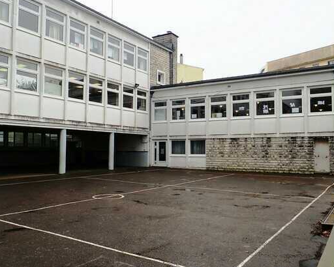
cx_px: 170
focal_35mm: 32
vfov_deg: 45.8
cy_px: 132
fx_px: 316
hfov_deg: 55.6
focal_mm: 5.5
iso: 100
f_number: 3.2
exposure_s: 1/250
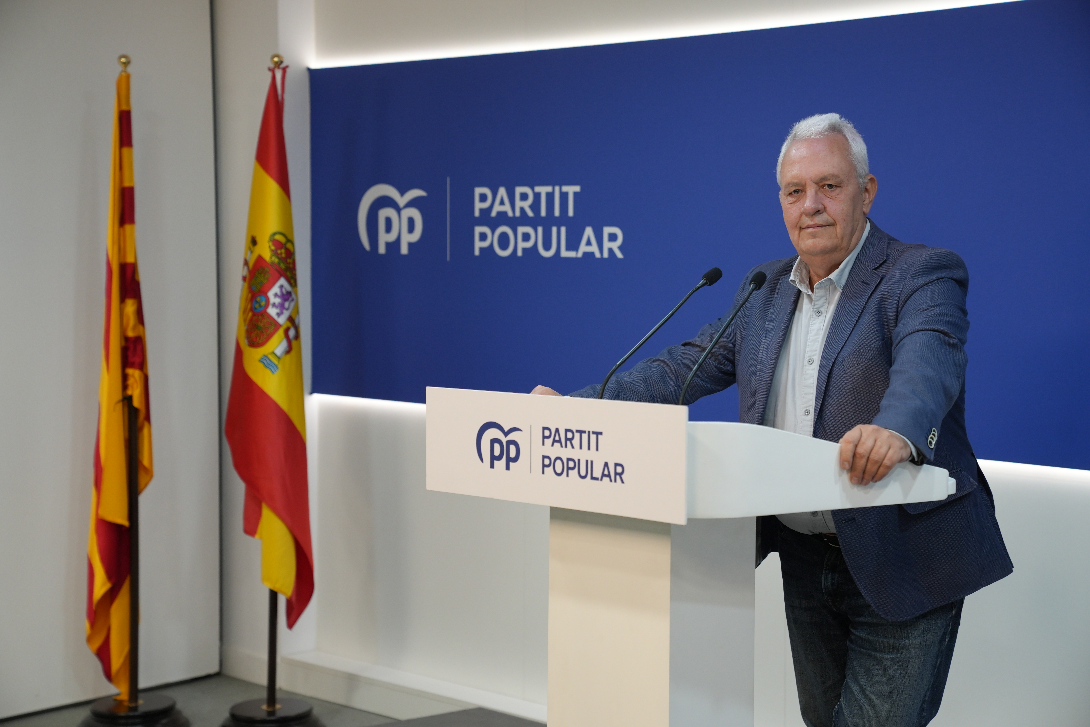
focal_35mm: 67
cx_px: 545
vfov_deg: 20.3
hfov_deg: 30.1
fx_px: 2028
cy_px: 364
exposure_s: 1/160
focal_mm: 67
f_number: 4
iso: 800
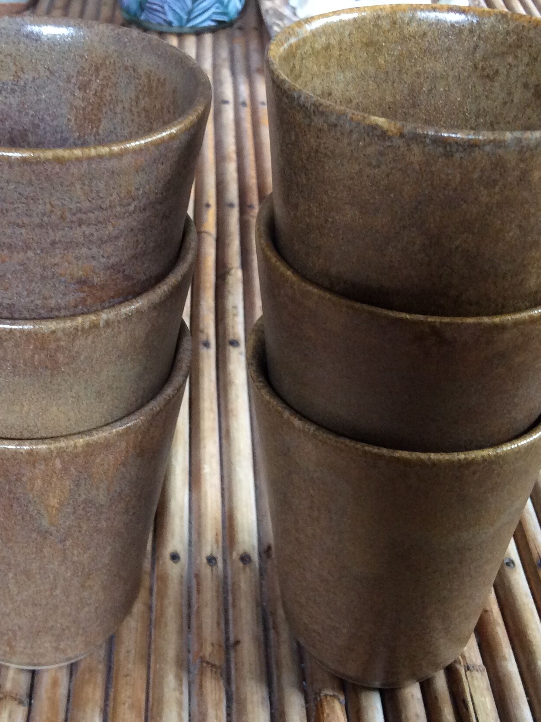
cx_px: 207
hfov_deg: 29.0
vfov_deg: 38.2
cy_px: 325
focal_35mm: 50
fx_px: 1042
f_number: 2.4
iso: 125
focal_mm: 3.3
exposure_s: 1/25
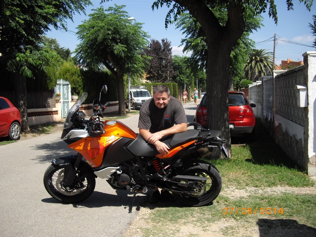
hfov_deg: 49.0
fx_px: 347
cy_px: 118
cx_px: 158
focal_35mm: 38
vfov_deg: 37.7
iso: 50
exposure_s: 1/640
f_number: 2.8
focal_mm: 7.9
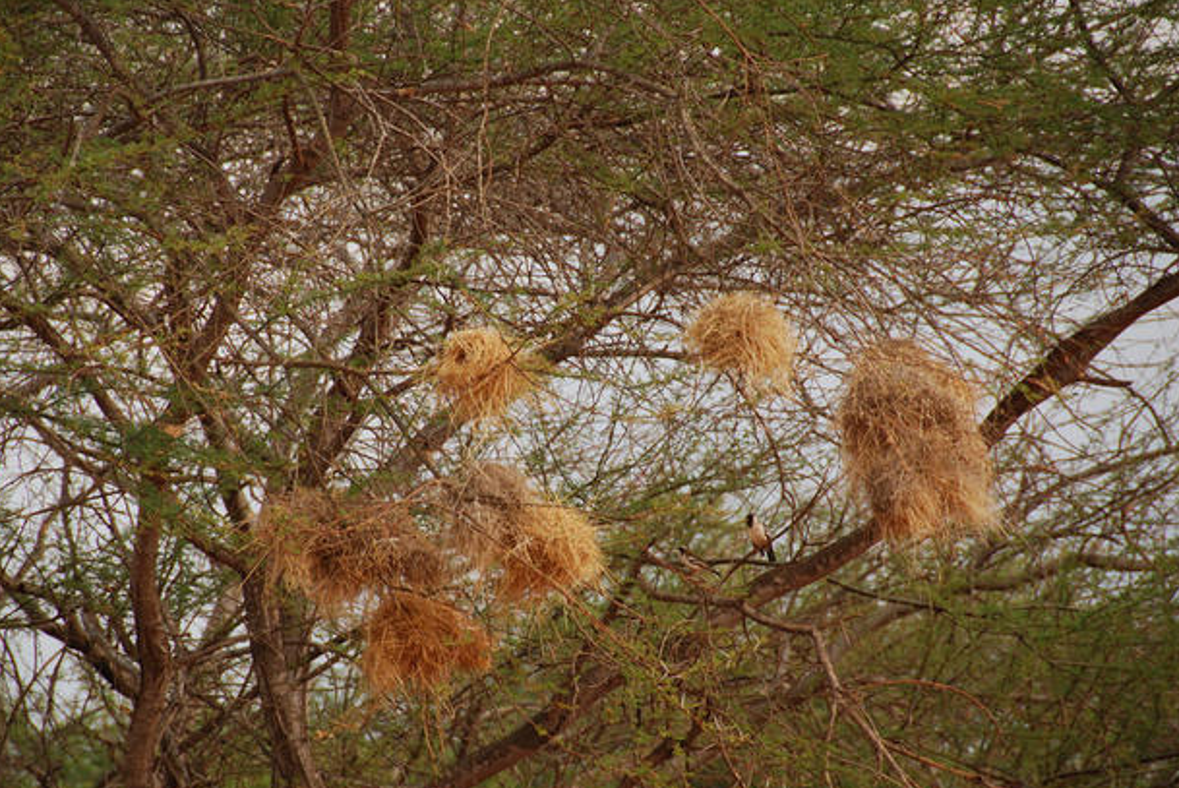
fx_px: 11306
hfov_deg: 6.0
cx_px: 544
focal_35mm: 345
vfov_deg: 4.0
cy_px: 434
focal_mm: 200
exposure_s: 1/200
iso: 100
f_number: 5.6
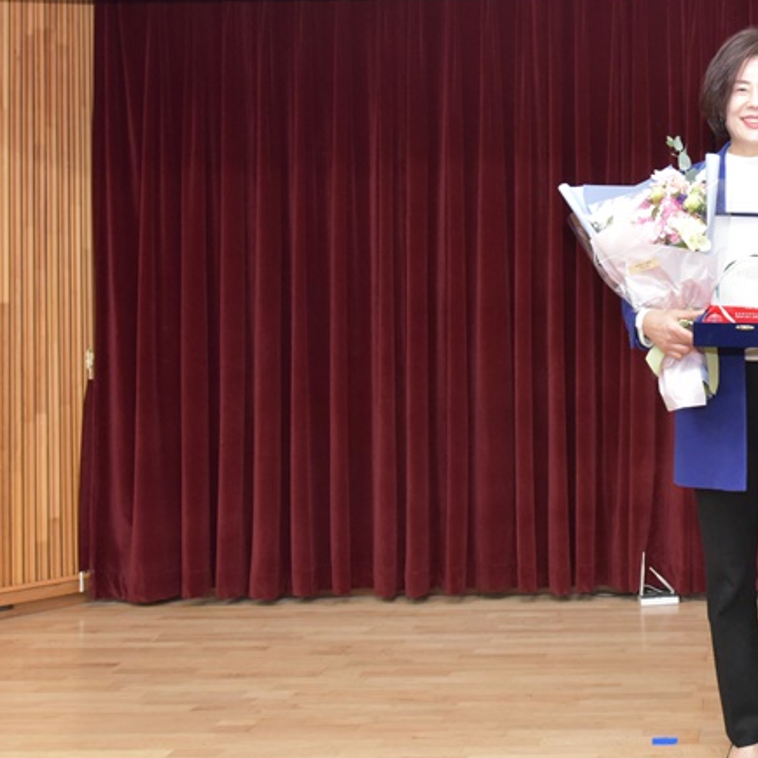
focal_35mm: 47
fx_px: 1164
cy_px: 308
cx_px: 713
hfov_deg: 33.7
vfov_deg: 35.9
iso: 4000
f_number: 9
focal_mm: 24
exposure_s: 1/60
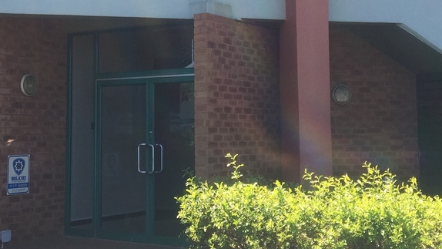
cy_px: 41
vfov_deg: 18.1
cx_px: 170
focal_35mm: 66
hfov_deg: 31.8
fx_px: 774
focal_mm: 4.15
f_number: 2.2
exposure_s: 1/501
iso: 32
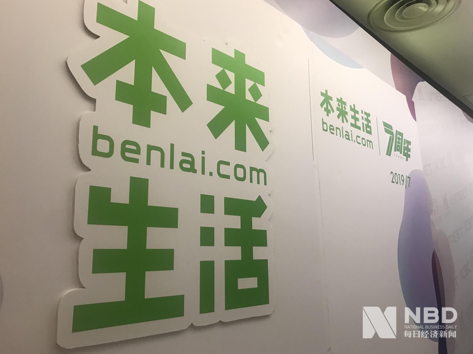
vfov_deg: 49.7
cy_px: 177
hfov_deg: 63.4
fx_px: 383
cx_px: 236
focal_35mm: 28
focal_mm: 3.99
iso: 40
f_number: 1.8
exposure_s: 1/17
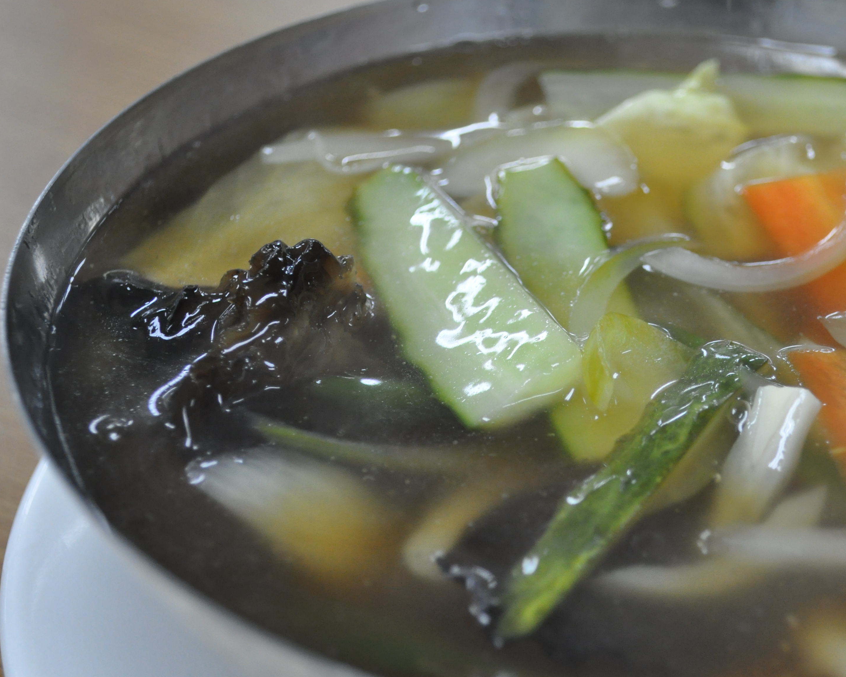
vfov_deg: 22.8
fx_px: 1678
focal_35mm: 67
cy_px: 368
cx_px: 614
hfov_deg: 28.0
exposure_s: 1/60
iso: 1000
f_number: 4.8
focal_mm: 32
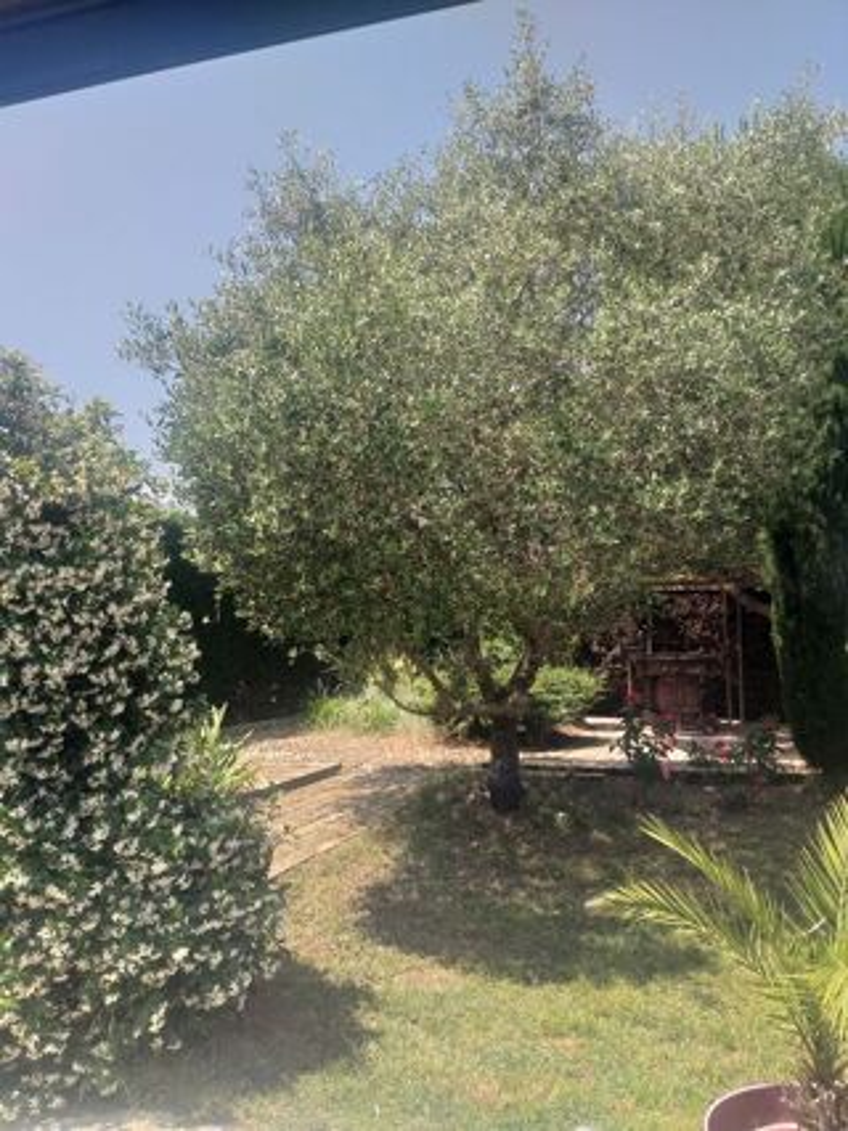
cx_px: 424
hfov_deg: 53.0
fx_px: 850
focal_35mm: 26
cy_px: 566
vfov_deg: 67.3
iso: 40
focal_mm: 3.93
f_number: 1.7
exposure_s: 1/1024
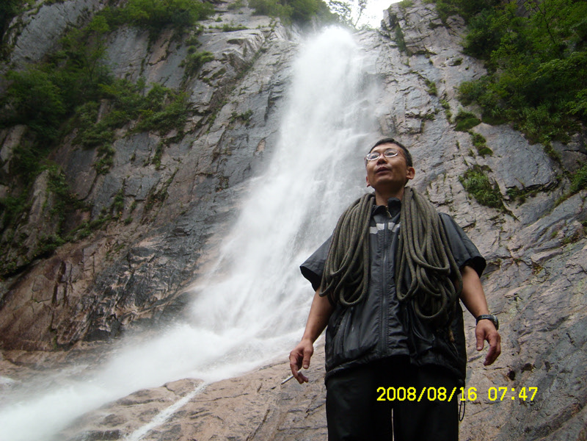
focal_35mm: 35
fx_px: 594
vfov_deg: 40.7
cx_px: 294
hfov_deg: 52.6
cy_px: 220
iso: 50
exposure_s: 1/105
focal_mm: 5.8
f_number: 2.8
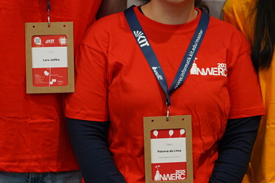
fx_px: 1306
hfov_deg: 11.7
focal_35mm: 171
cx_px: 354
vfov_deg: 8.0
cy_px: 31
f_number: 2.8
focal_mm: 50
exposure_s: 1/100
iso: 640
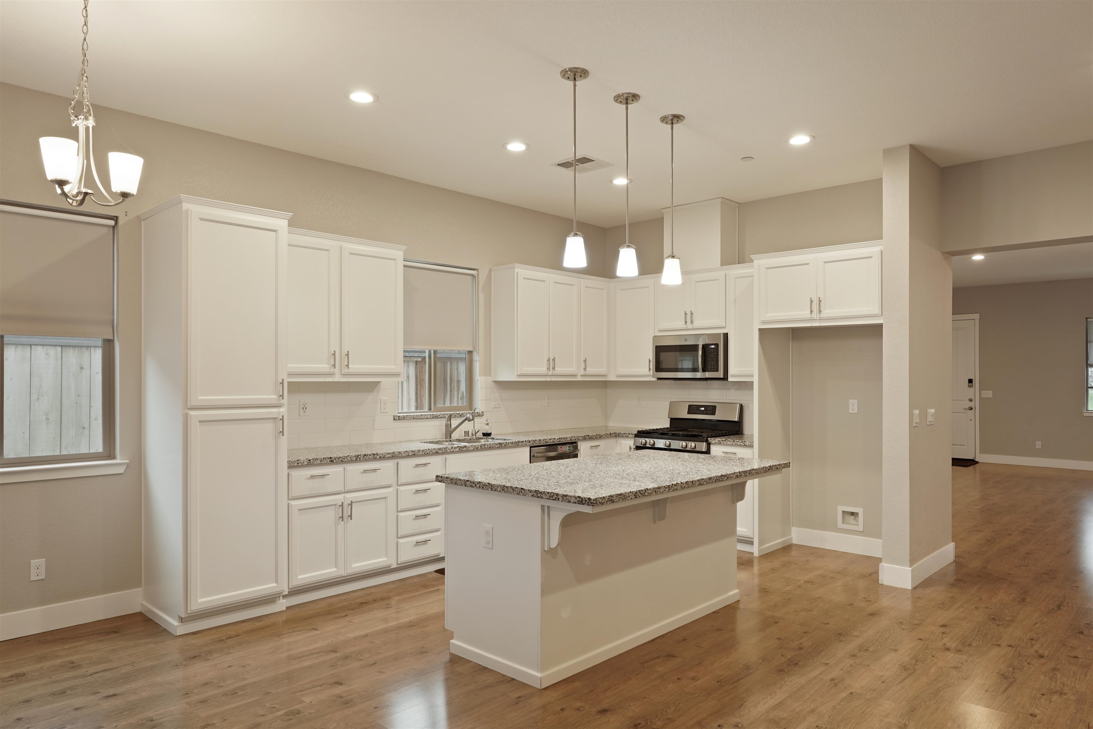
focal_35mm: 24
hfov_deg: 74.9
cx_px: 546
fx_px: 713
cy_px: 364
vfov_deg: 54.1
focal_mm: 23.5
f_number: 9
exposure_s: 1/3
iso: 320
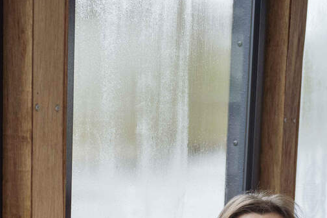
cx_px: -43
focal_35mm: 132
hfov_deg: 15.1
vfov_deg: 9.9
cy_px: 382
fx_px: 1198
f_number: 2.8
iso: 640
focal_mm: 37
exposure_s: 1/250
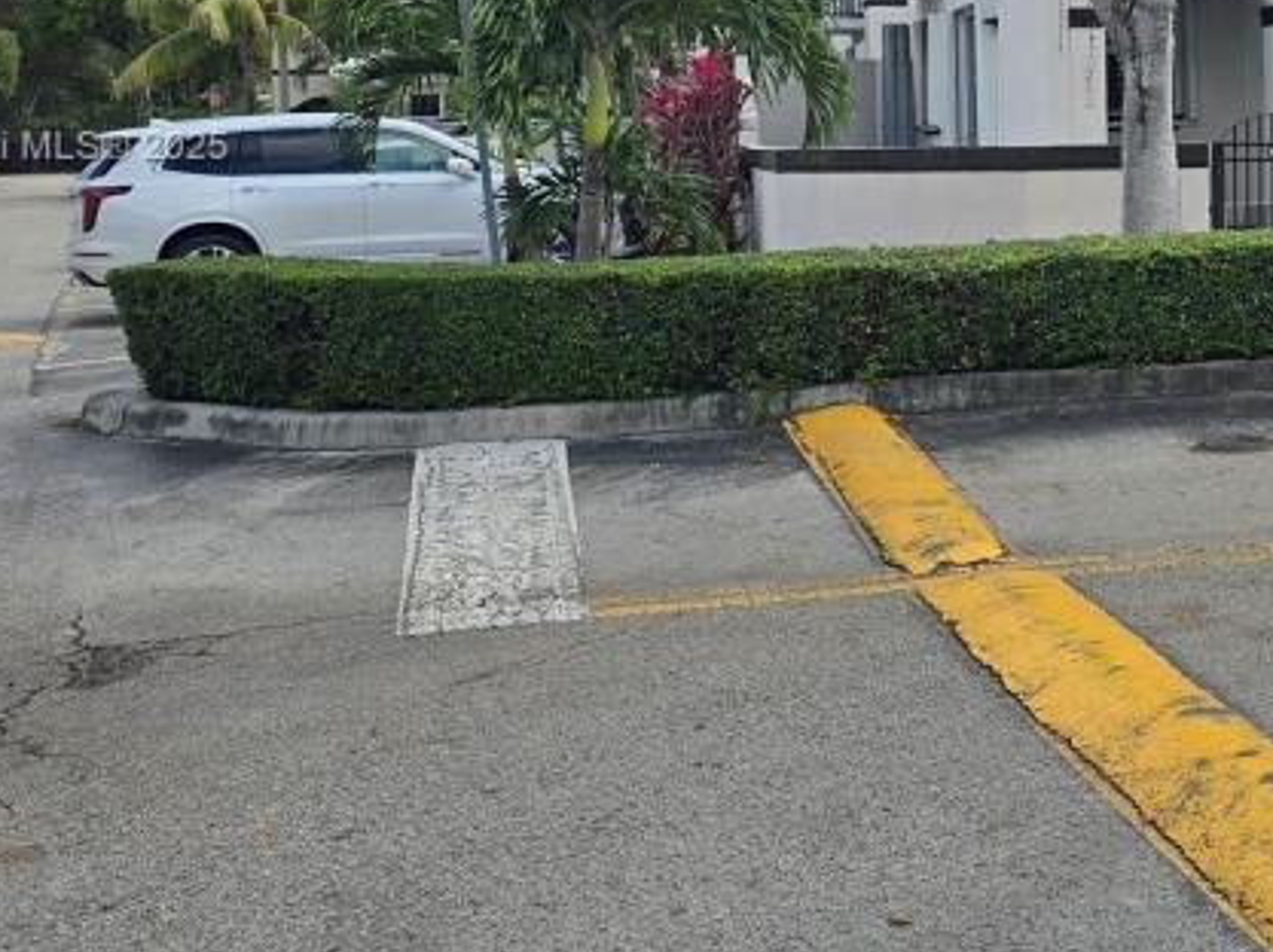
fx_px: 1947
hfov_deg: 34.5
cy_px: 150
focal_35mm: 53
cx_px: 1108
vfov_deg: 26.8
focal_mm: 6.3
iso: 12
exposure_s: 1/758
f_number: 1.7
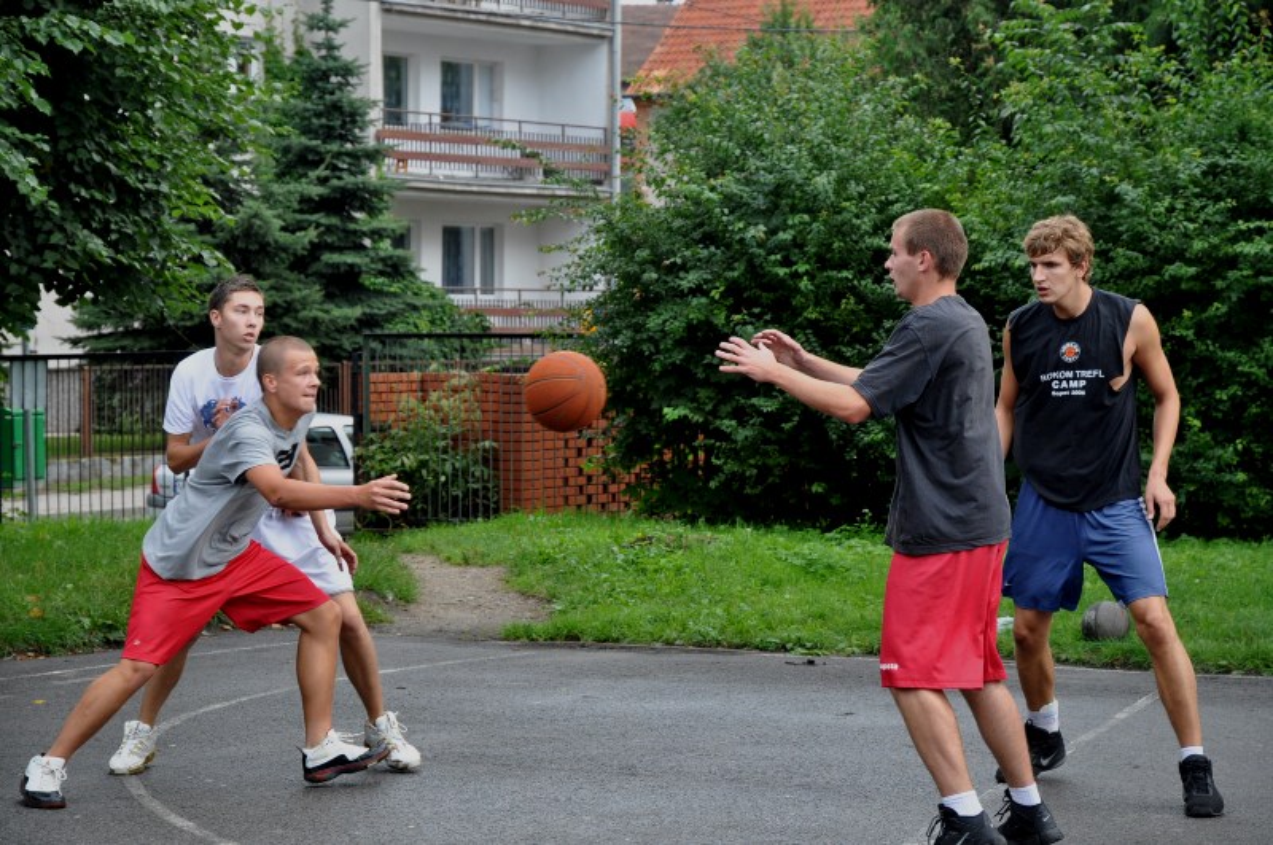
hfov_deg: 21.9
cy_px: 422
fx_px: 3284
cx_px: 636
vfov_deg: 14.7
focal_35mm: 93
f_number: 5.6
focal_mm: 62
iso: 500
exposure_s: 1/400
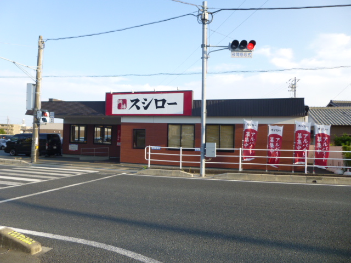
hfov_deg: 69.4
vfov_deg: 54.9
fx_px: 253
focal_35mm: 25
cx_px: 176
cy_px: 132
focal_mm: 4.5
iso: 100
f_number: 3.1
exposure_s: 1/400
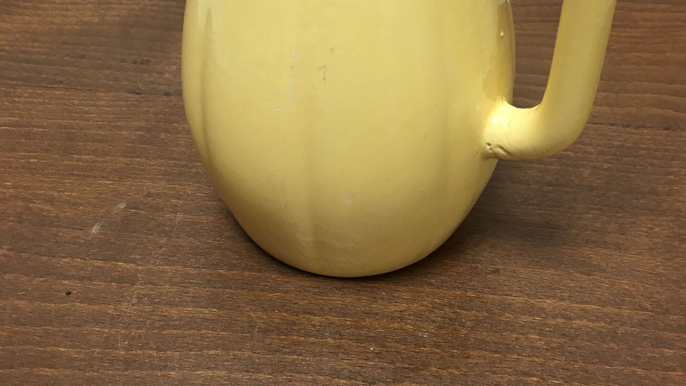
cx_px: 358
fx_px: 800
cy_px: 87
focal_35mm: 44
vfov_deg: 26.7
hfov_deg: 46.4
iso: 80
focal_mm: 4.15
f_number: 2.2
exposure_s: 1/33
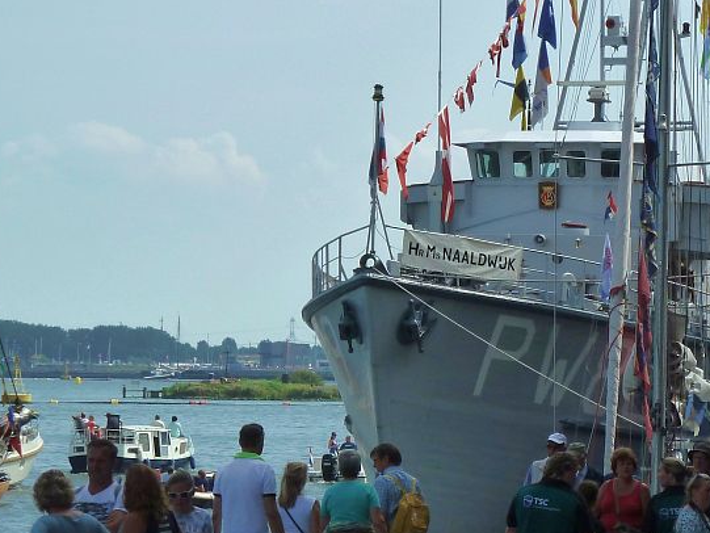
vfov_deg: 7.1
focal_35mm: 210
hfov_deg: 9.4
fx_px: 4308
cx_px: 652
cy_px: 79
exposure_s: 1/640
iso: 125
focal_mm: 18.2
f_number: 5.6
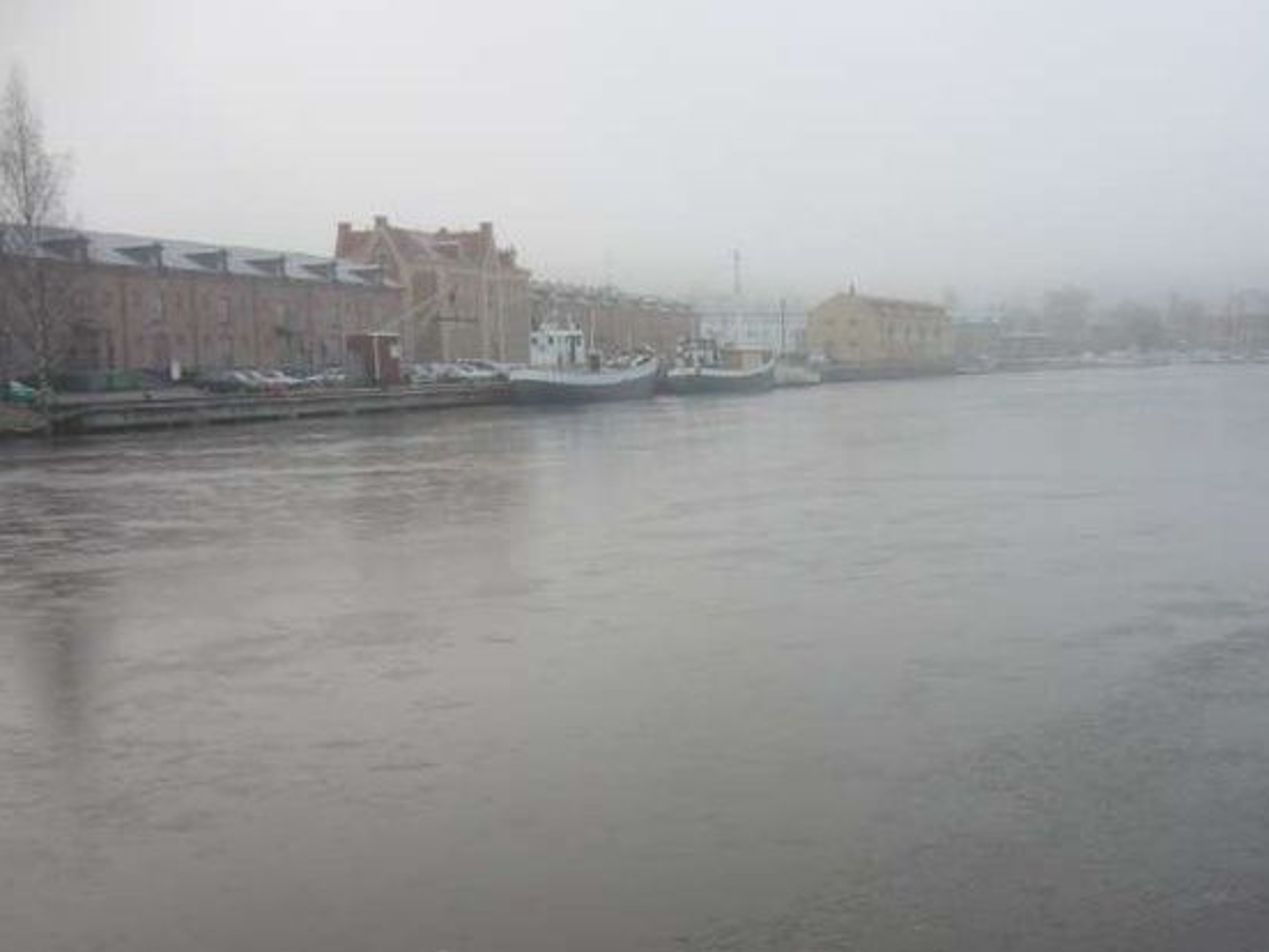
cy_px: 616
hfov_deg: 40.8
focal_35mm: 46
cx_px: 829
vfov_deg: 31.3
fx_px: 1686
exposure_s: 1/60
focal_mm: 5.8
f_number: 2.8
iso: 80
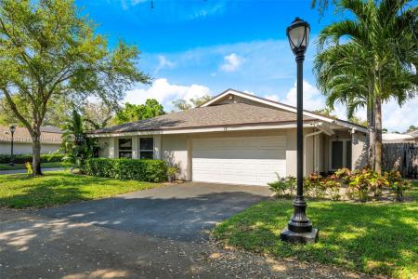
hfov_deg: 78.6
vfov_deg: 57.2
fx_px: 255
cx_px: 209
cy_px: 140
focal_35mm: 22
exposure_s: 1/640
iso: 250
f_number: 7.1
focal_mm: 22
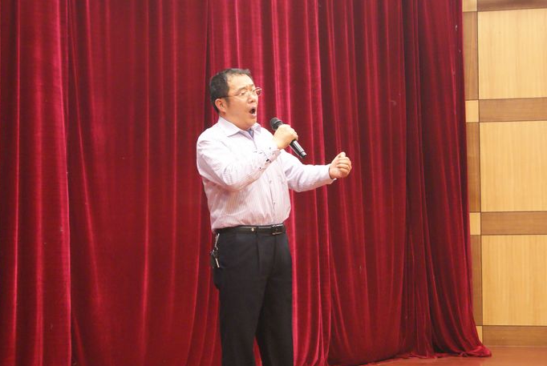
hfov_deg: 24.7
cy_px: 174
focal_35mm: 82
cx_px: 256
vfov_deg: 16.7
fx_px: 1248
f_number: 5.6
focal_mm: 50
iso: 1600
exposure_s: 1/30
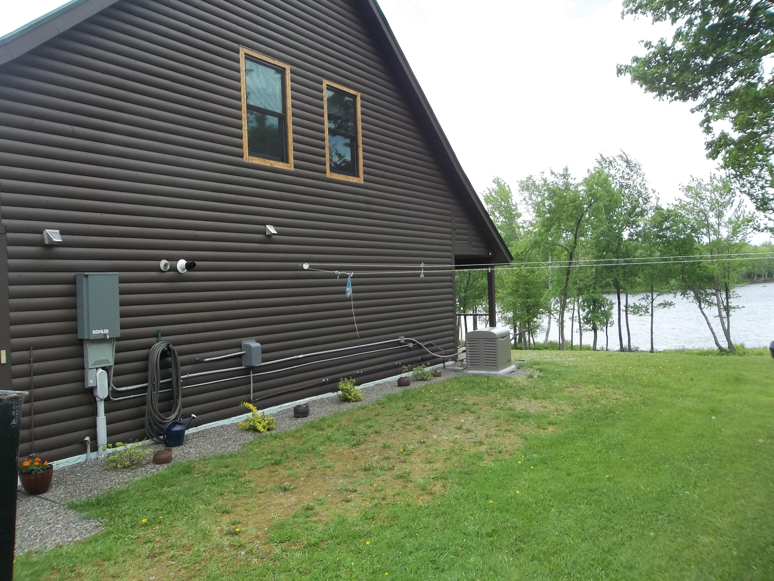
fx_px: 604
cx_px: 387
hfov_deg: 65.3
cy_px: 290
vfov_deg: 51.4
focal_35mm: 27
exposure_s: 1/320
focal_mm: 4.9
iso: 80
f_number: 3.5
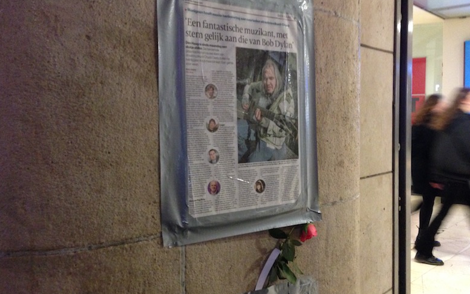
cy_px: 141
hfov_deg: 54.0
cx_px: 237
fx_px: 461
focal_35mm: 36
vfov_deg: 35.3
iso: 400
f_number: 2.4
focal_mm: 4.12
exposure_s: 1/15
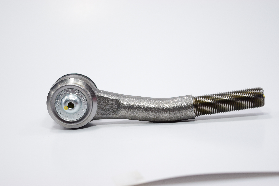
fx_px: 558
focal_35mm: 72
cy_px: 93
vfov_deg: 18.9
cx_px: 140
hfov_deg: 28.1
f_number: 5.3
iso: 400
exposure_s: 1/100
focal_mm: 48
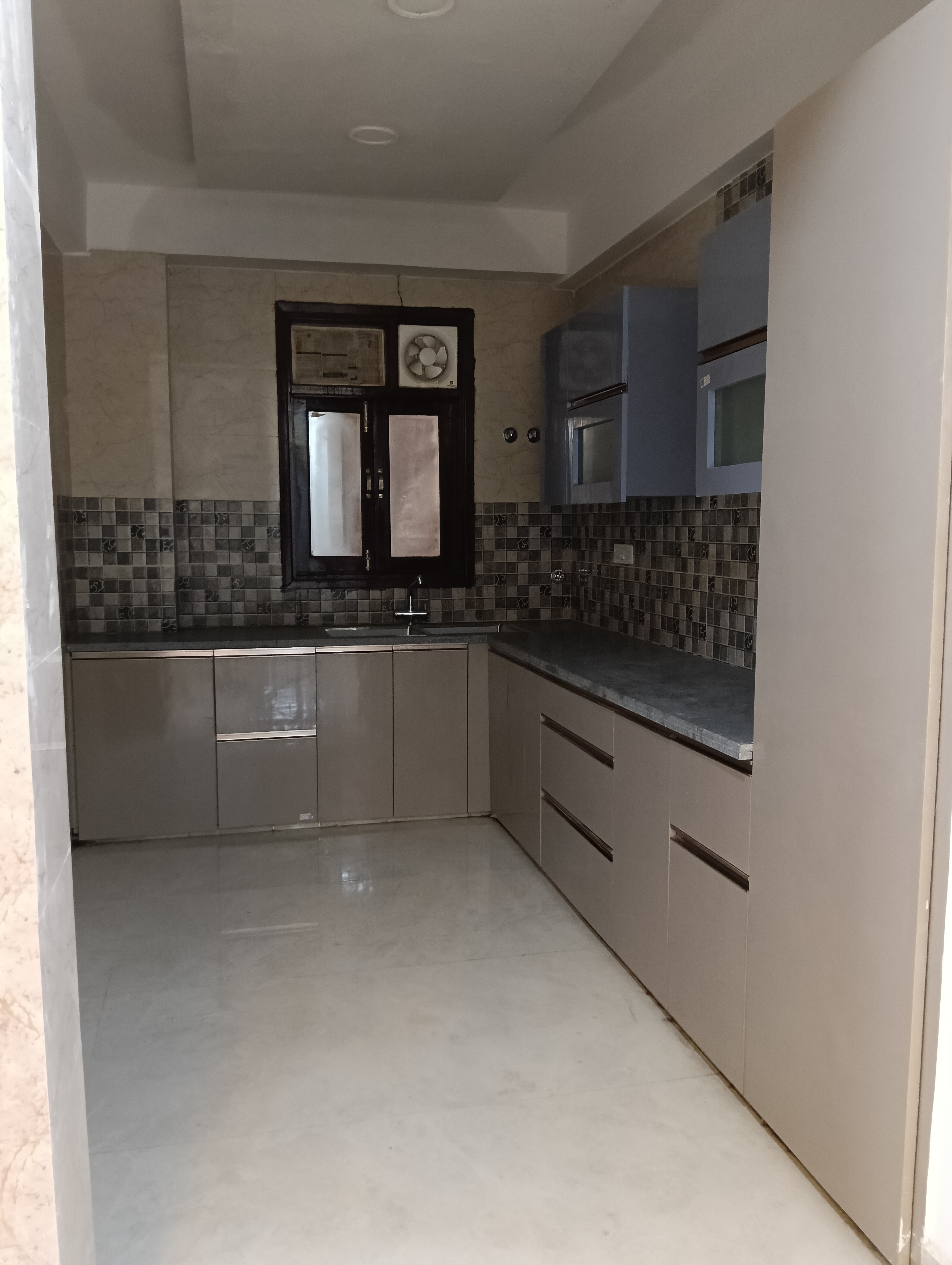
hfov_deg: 51.5
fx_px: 988
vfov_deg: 65.2
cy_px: 632
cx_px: 476
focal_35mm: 27
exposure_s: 1/33.3
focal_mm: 3.98
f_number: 1.8
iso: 640
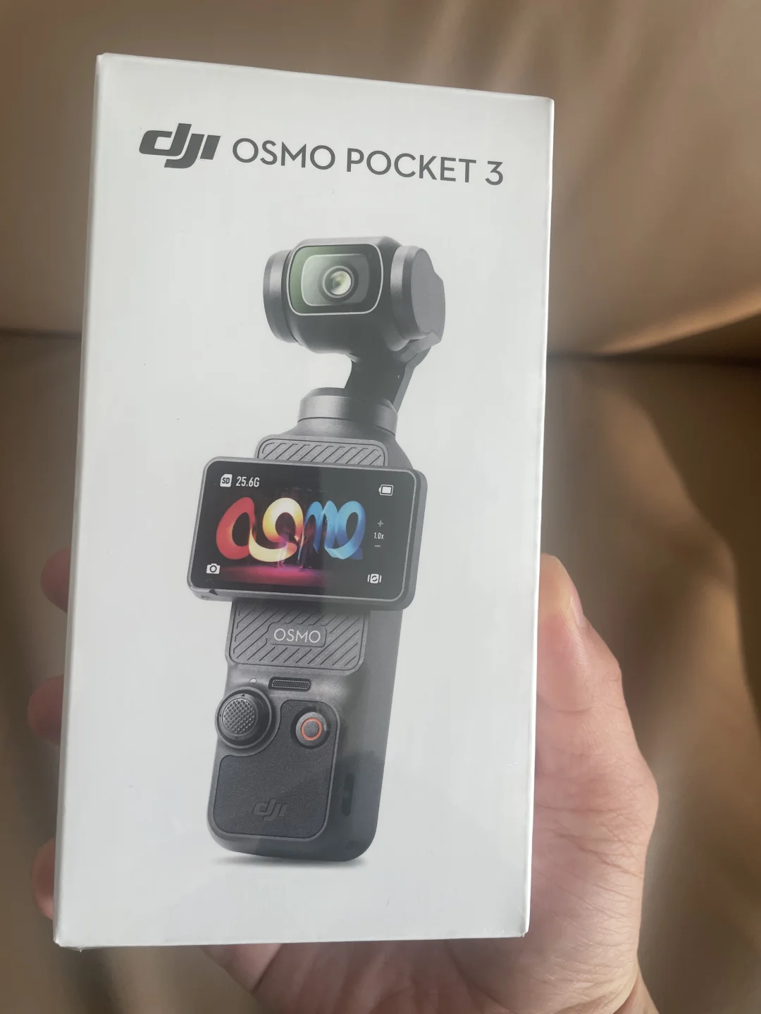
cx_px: 380
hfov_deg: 53.1
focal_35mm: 26
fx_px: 762
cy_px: 507
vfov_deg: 67.3
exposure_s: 1/121
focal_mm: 4.2
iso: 50
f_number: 1.6
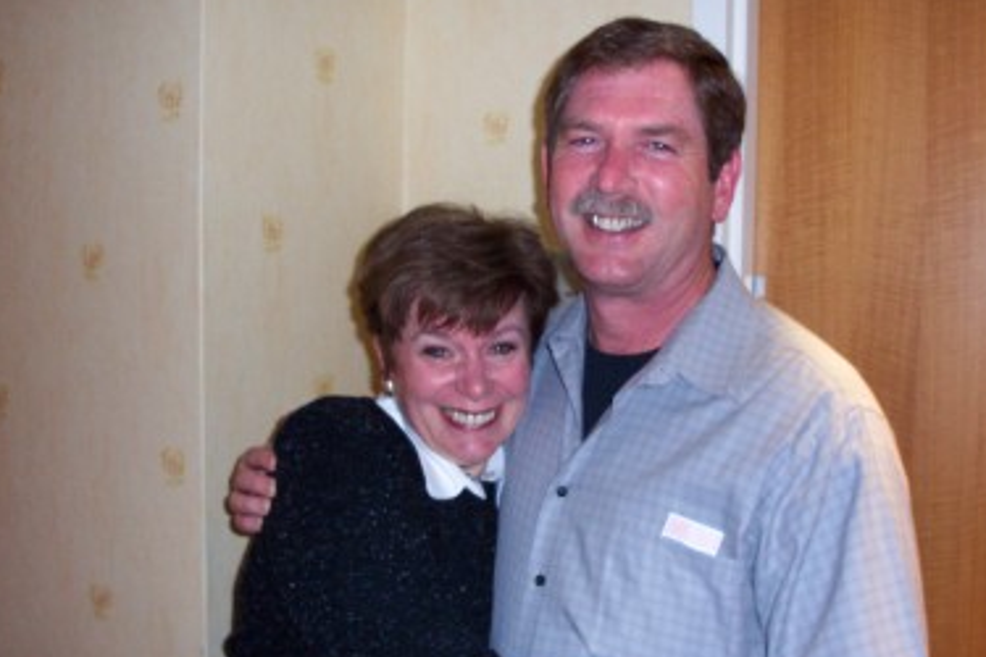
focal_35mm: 42
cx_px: 518
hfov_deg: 46.4
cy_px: 365
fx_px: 1150
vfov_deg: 31.9
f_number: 2.8
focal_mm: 7.5
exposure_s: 1/30
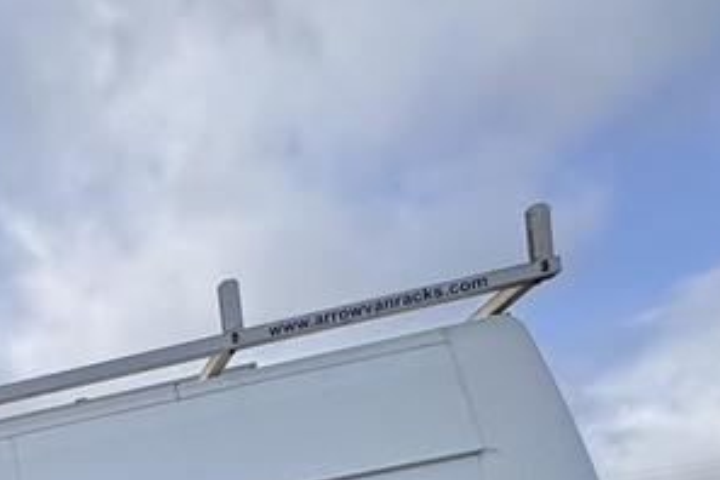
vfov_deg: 22.0
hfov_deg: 32.8
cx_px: -221
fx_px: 880
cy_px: 812
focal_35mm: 44
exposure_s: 1/1143
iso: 50
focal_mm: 2.22
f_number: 2.2
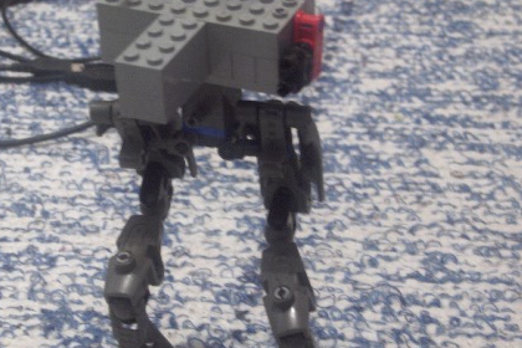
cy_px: 181
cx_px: 205
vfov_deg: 12.3
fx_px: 1609
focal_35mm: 111
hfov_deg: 18.4
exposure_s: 1.22
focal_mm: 14.3
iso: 100
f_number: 3.5
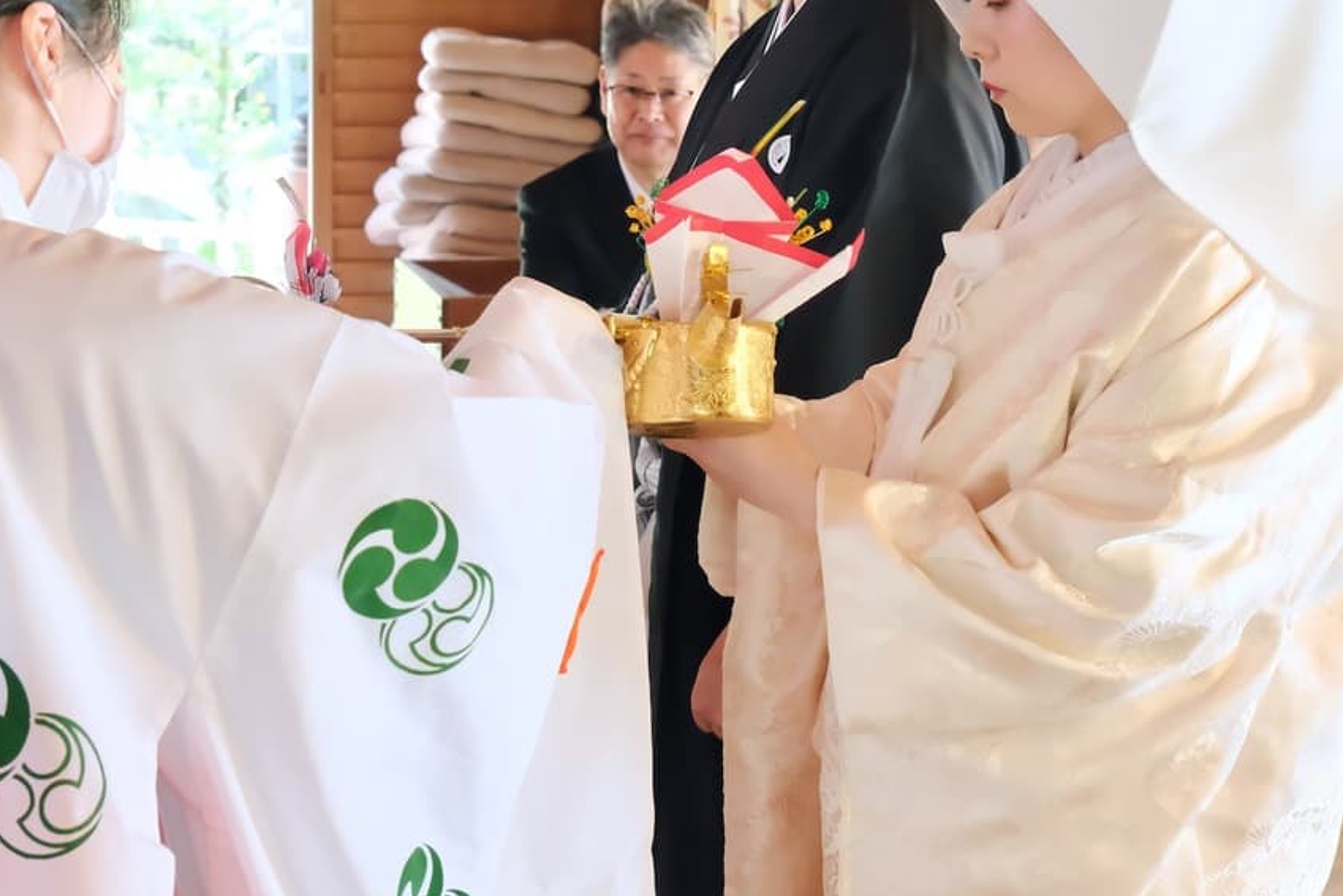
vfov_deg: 17.3
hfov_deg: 26.0
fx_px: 2910
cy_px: 152
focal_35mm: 78
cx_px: 636
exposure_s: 1/60
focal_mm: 30.8
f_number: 5.6
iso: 3200
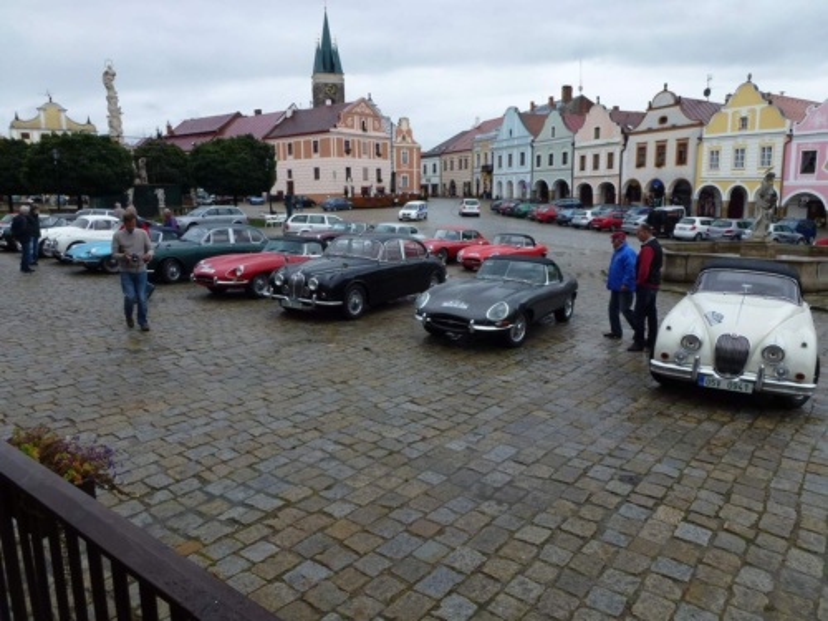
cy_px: 310
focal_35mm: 24
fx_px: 574
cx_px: 414
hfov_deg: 71.6
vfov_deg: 56.8
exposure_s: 1/160
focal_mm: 4.3
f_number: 4
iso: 100
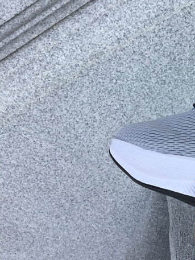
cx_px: 254
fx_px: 458
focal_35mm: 61
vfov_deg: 31.7
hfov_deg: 21.7
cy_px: 124
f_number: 2.4
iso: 25
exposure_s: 1/183
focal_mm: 3.3
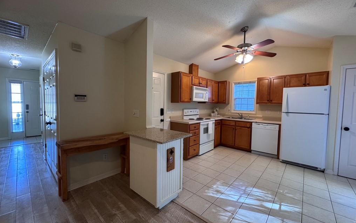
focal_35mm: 15
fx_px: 146
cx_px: 179
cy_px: 112
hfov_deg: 101.5
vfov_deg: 74.8
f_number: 2.2
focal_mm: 2.22
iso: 250
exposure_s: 1/60
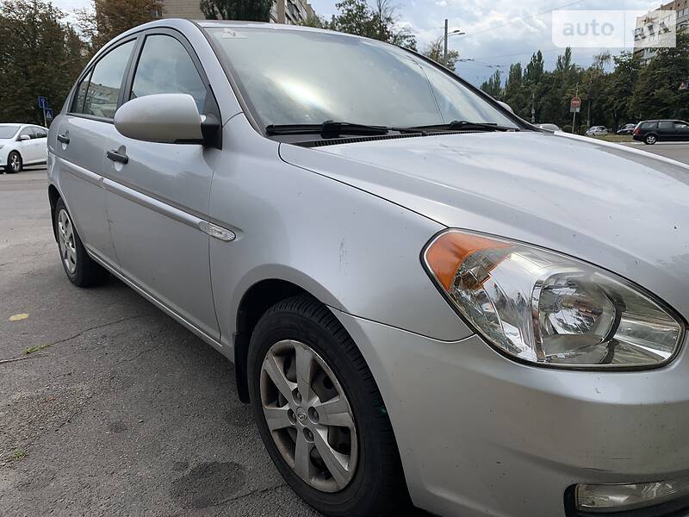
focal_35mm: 26
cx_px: 344
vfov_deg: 53.1
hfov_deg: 67.3
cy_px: 258
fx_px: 518
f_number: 1.8
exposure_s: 1/2257
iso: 25
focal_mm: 4.2
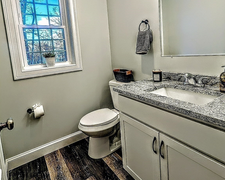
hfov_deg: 77.6
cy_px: 67
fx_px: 140
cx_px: 113
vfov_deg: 64.6
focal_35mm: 21
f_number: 2.2
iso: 42
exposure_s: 1/156
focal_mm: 2.35
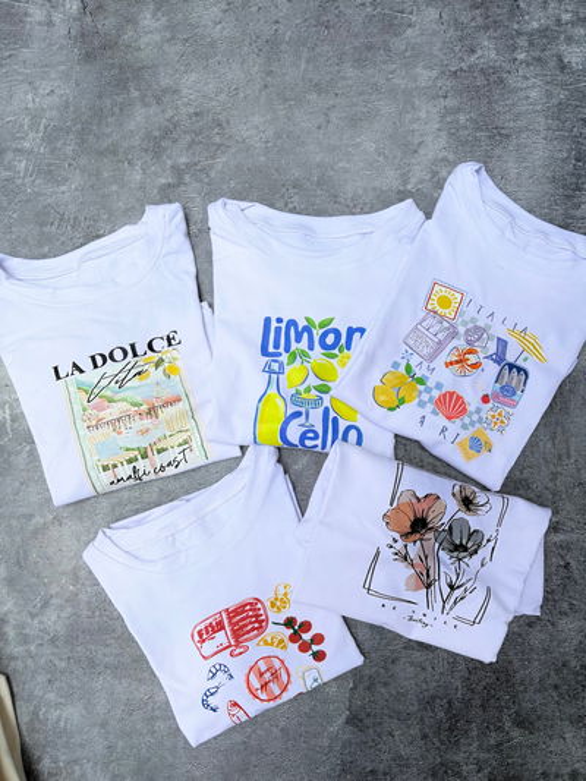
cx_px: 293
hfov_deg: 53.1
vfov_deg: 67.3
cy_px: 390
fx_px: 587
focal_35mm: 26
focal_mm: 5.96
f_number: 1.6
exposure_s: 1/2208
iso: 50
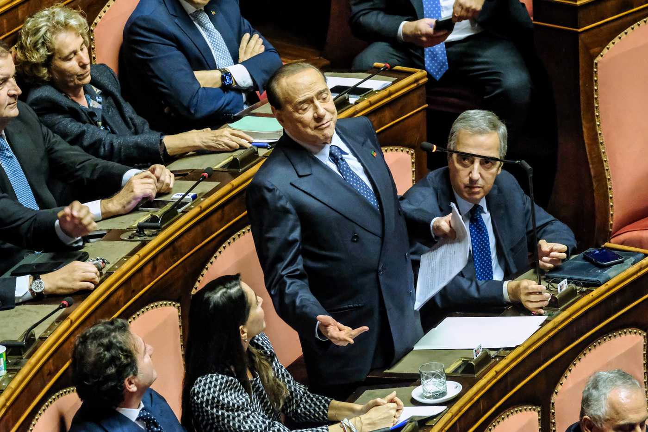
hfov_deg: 9.9
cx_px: 324
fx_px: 3725
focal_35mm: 207
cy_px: 216
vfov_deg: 6.6
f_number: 4.7
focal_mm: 137.7
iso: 8000
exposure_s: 1/125
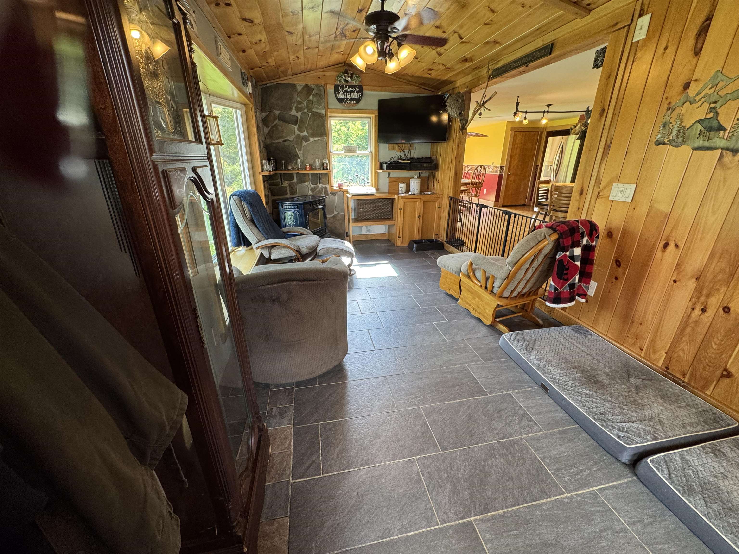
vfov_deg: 85.7
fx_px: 299
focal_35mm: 14
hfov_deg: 102.1
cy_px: 277
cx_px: 370
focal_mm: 2.22
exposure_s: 1/120
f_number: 2.2
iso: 250
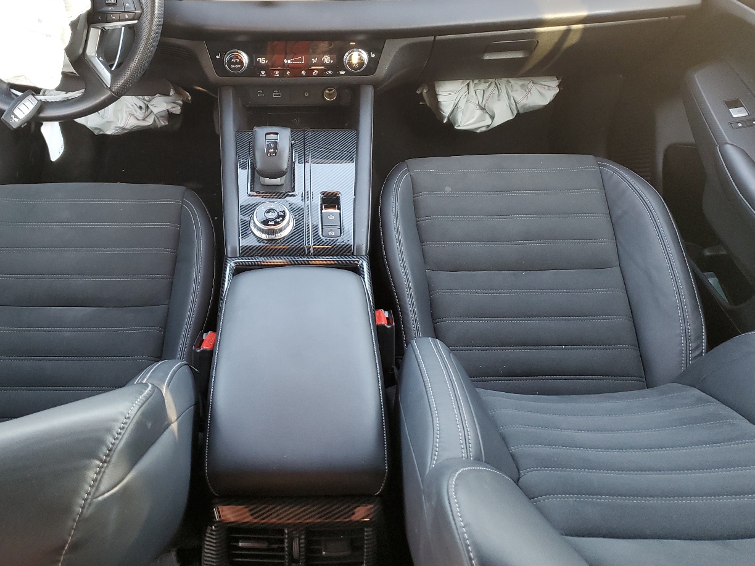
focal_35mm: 34
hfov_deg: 53.5
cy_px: 209
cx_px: 295
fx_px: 742
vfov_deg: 41.5
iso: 86
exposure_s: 1/60.2
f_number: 1.5
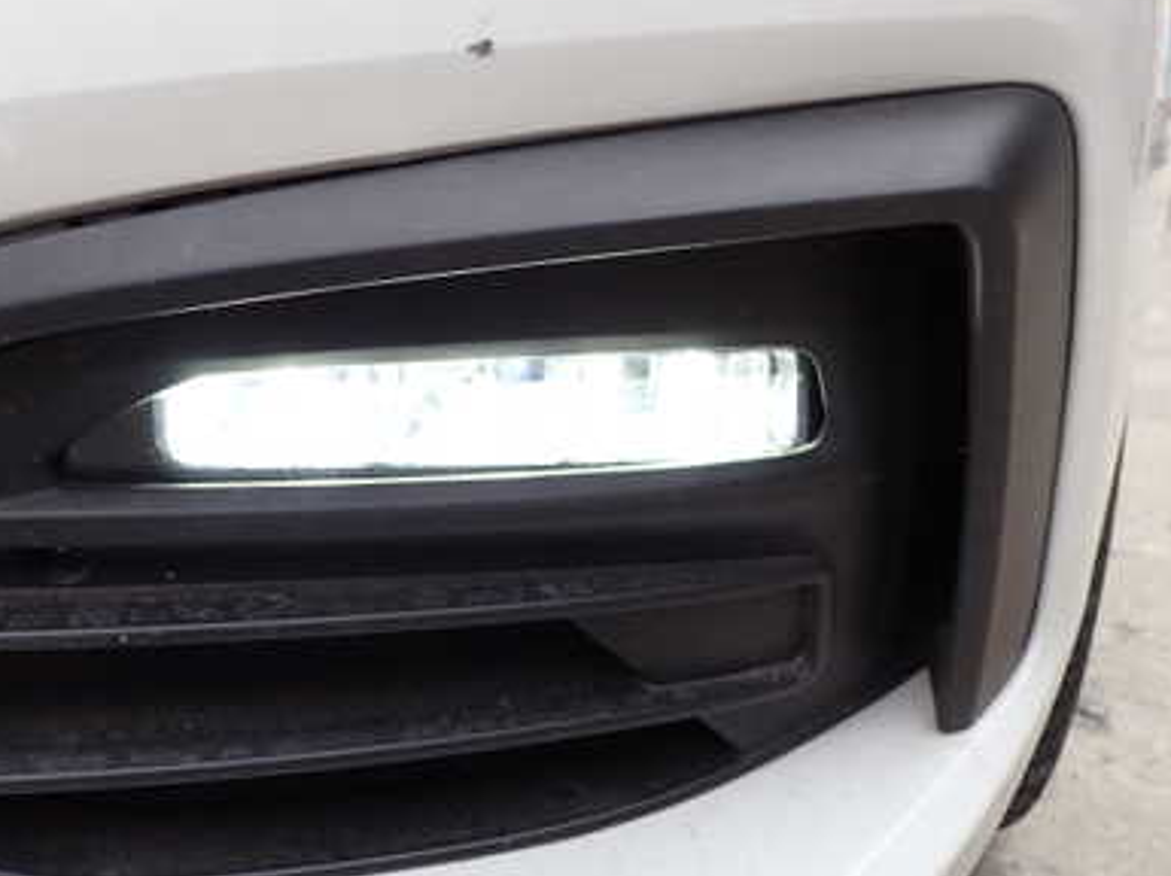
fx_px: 1318
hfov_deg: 46.9
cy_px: 319
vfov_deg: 36.5
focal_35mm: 39
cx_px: 362
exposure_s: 1/125
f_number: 2.8
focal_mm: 4.5
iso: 100
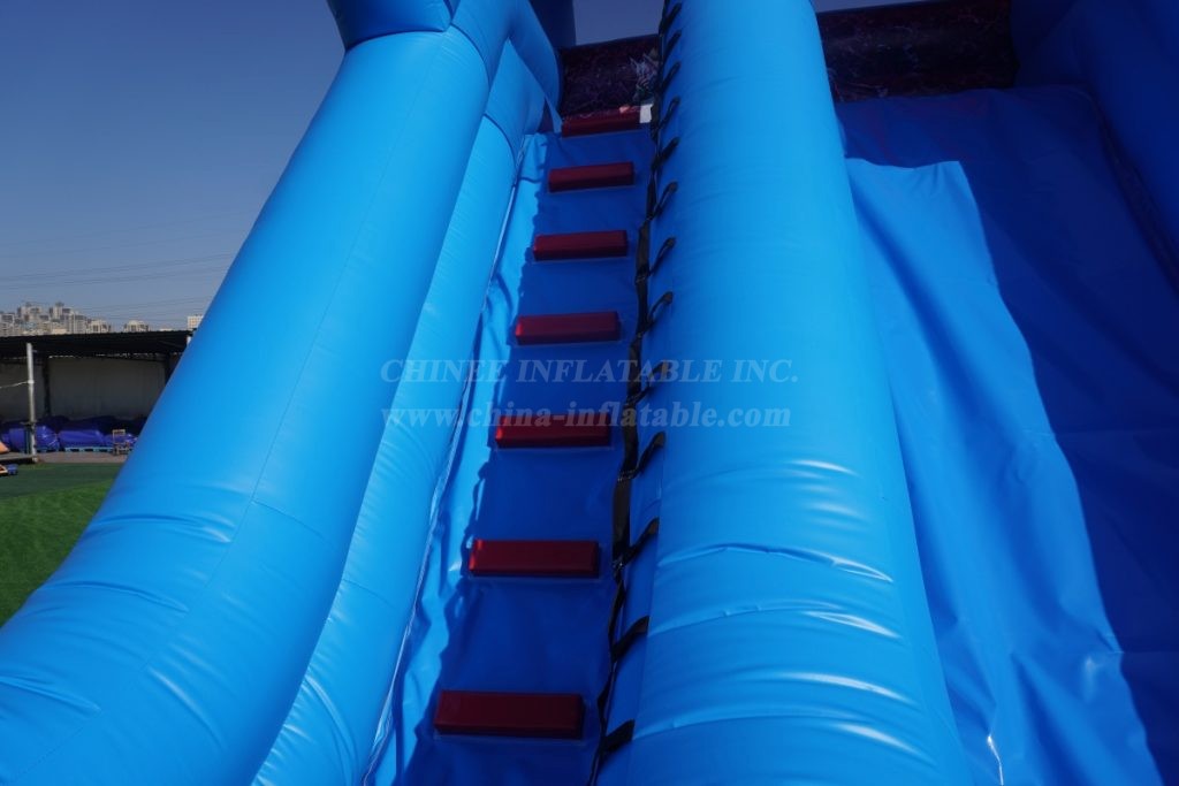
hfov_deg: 73.7
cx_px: 590
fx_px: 786
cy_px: 393
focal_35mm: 24
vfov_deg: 53.1
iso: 100
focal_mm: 16
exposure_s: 1/640
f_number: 8
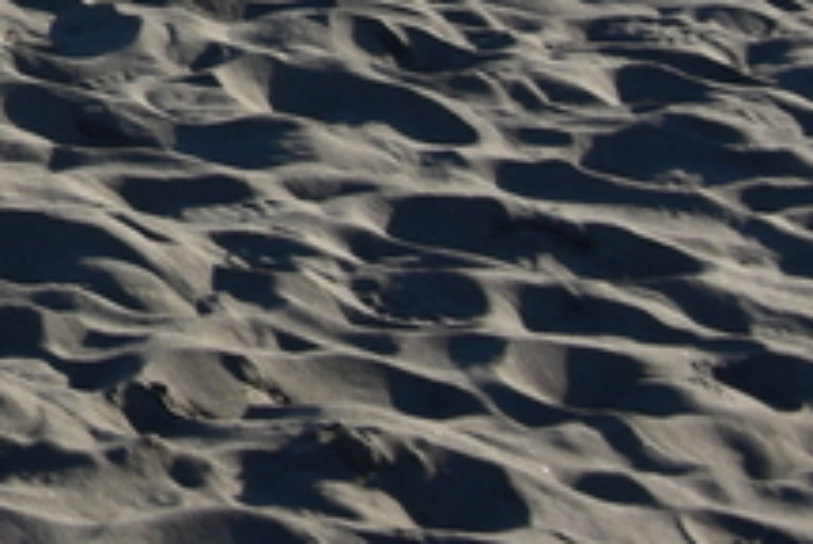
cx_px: -1513
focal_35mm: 202
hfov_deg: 8.7
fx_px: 4568
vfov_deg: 6.4
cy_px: -888
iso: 100
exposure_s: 1/250
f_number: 8
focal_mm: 34
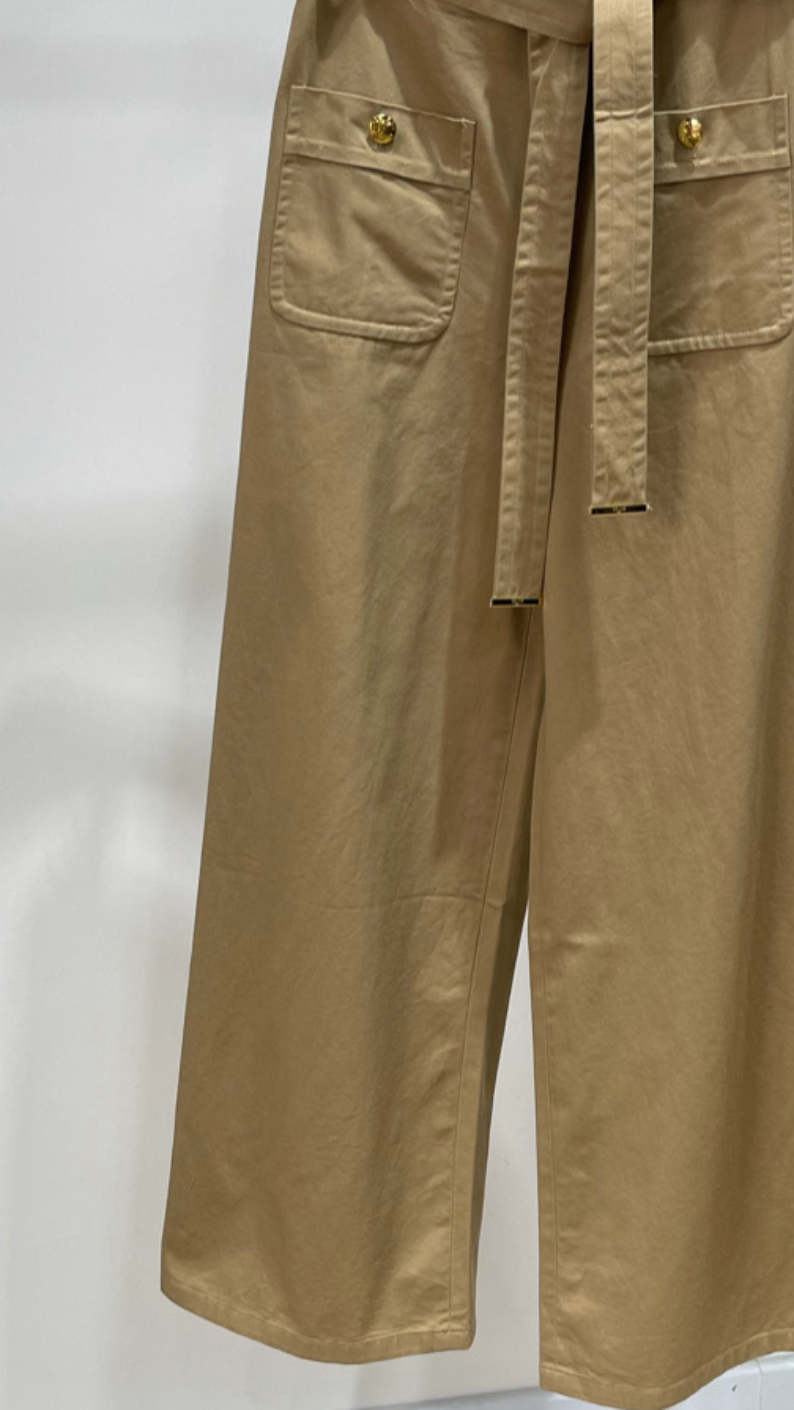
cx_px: 545
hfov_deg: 22.1
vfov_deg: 38.5
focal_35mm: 54
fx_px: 2019
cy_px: 672
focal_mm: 5.1
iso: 32
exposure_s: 1/121
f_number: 1.6
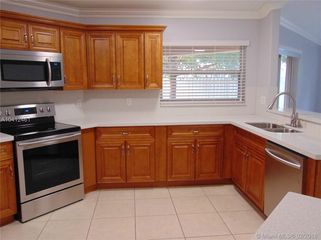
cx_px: 160
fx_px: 278
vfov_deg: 46.8
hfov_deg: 60.0
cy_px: 120
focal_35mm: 30
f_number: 3.1
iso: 320
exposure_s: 1/30
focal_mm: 5.4
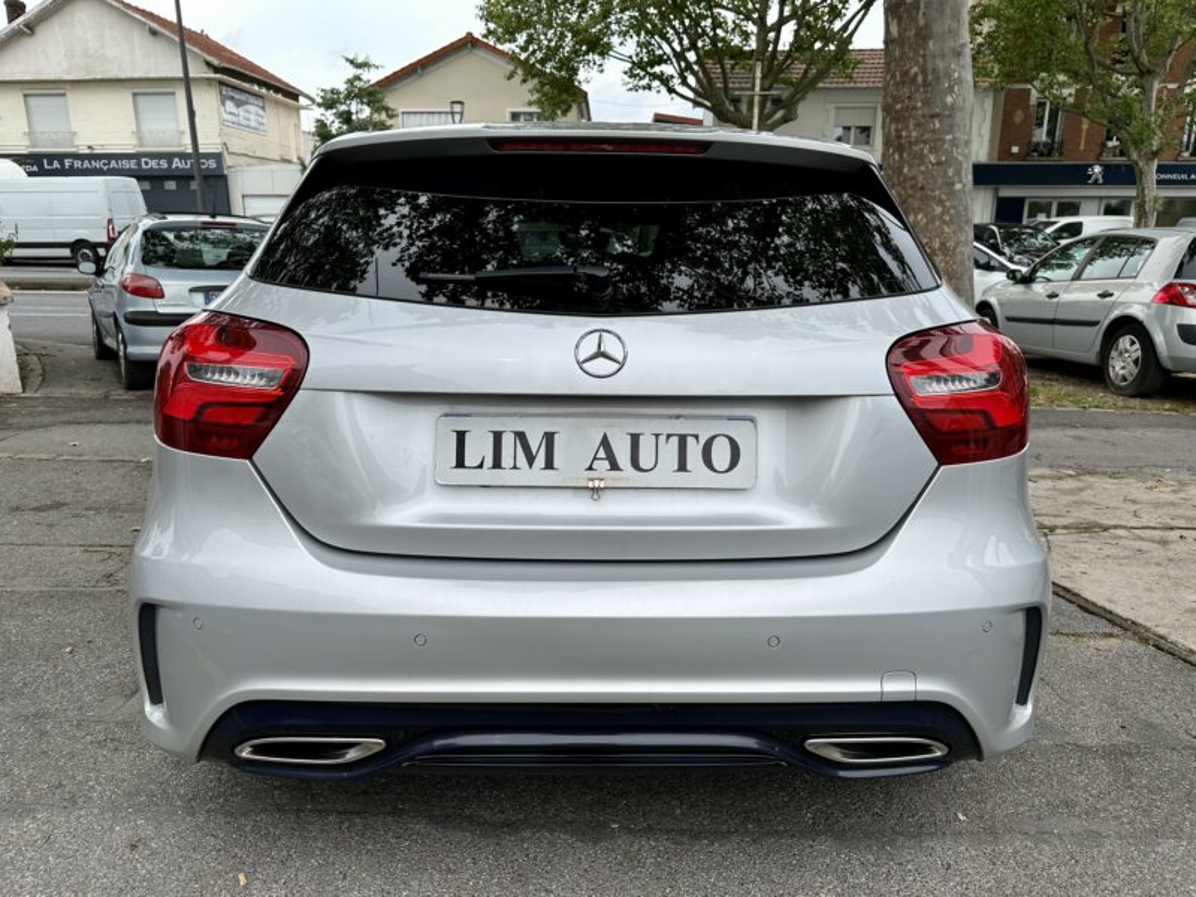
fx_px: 829
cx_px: 598
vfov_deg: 56.8
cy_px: 448
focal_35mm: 24
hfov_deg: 71.6
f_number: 1.78
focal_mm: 6.86
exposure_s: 1/1812
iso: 80
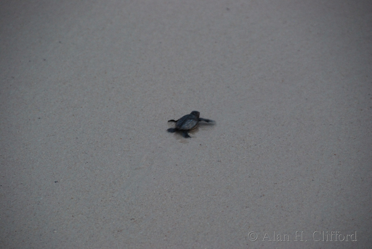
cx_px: 186
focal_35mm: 300
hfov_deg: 6.9
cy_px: 124
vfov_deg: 4.6
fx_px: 3102
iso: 1250
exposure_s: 1/50
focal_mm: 200
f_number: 5.6
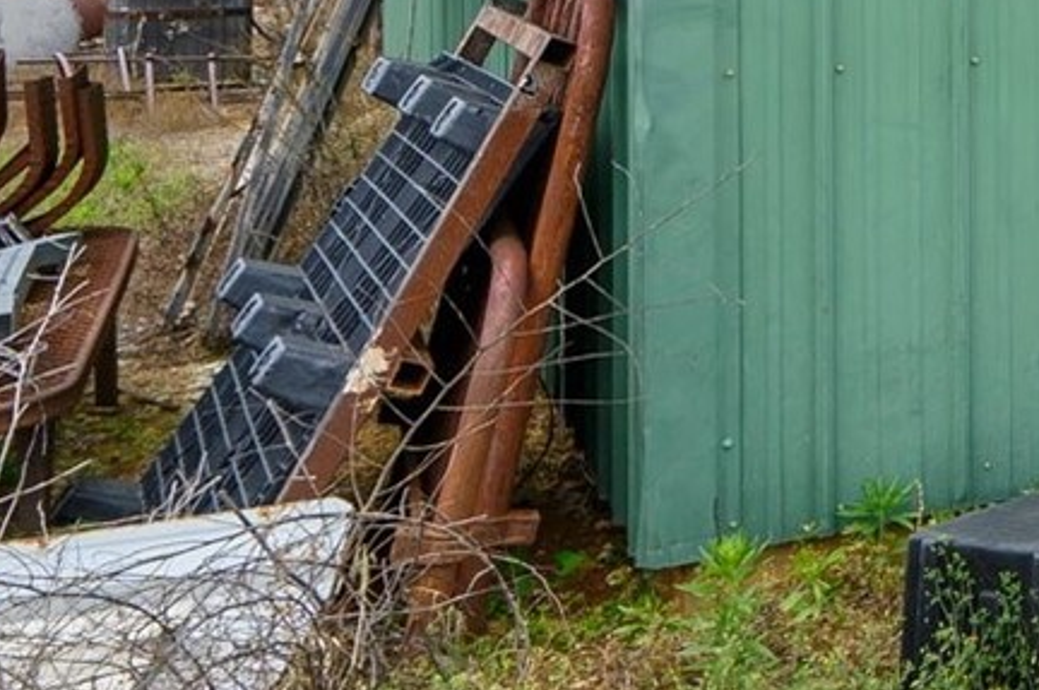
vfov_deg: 19.6
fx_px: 1903
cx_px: 1996
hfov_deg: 19.7
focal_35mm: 66
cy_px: -95
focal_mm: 14
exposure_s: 1/100
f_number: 9
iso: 250
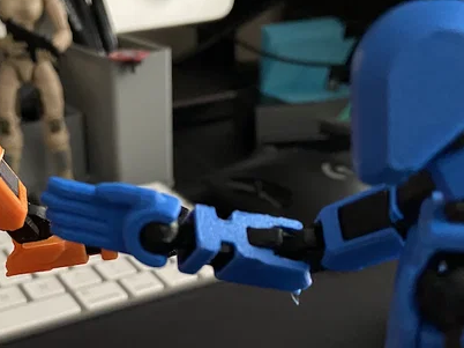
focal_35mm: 54
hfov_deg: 35.1
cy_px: 275
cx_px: 142
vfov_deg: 26.5
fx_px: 723
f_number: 1.8
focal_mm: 4.25
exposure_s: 1/40
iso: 640
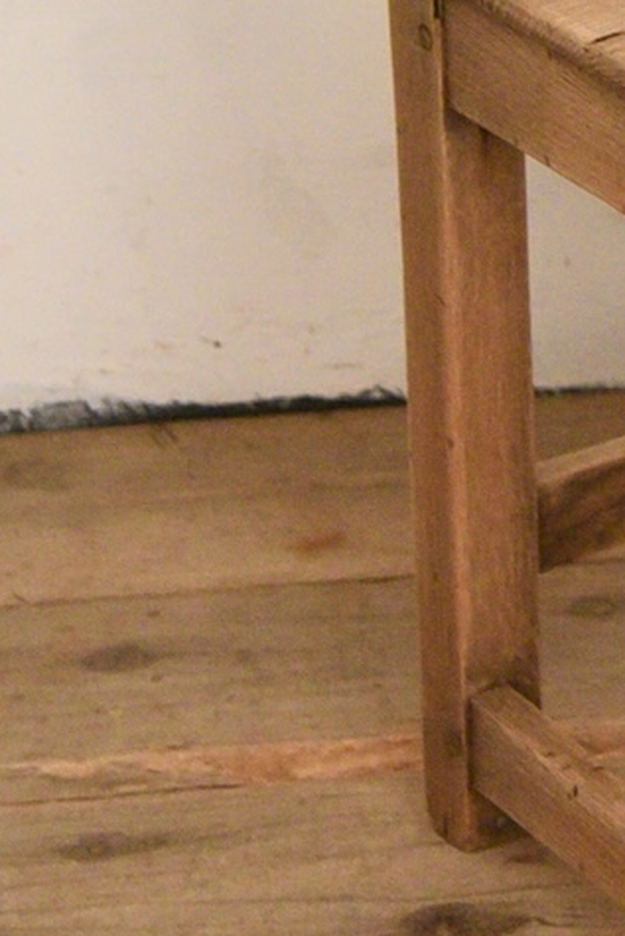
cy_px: -375
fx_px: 5438
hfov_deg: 6.5
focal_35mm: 209
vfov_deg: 9.6
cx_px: 1015
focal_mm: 46
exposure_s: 1/50
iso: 8000
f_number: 4
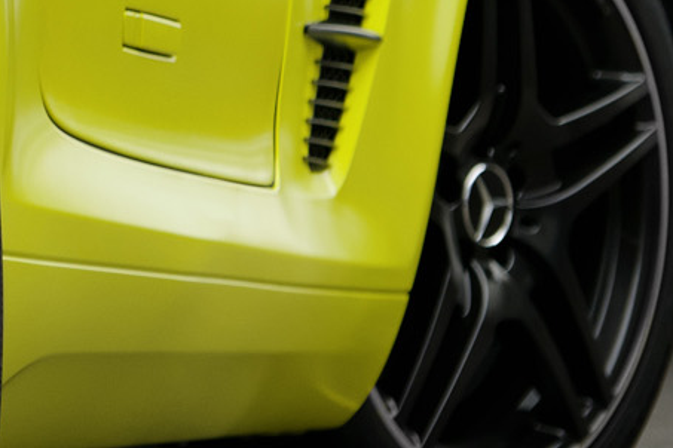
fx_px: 14375
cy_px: -679
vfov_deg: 1.8
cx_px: -958
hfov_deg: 2.7
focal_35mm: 769
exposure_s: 1/125
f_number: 4
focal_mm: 116
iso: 100
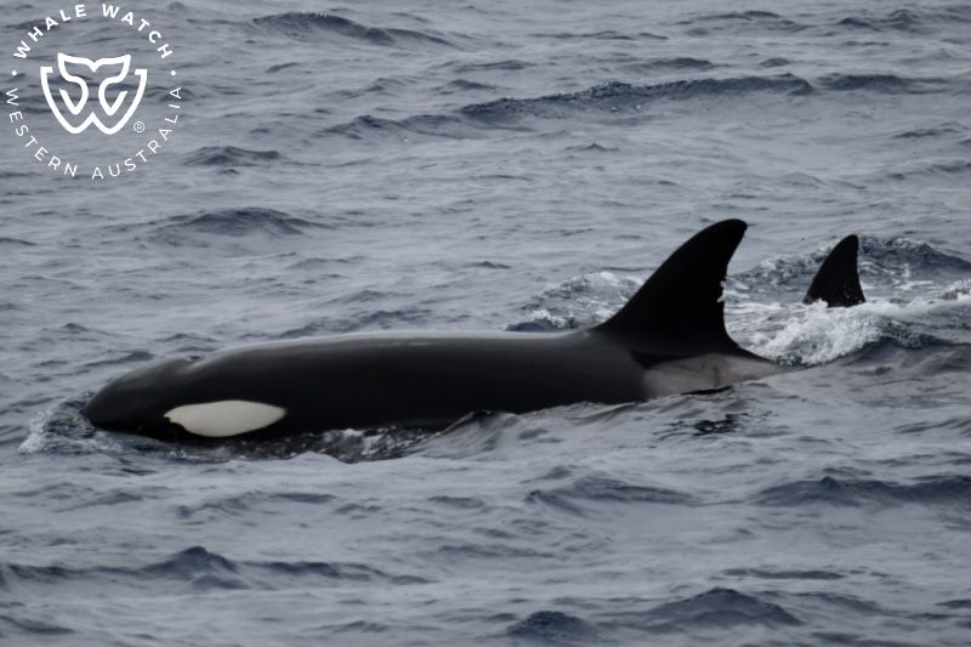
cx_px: 486
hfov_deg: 3.4
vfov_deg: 2.3
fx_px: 16179
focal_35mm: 600
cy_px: 324
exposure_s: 1/8000
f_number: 6.3
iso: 900
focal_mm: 600
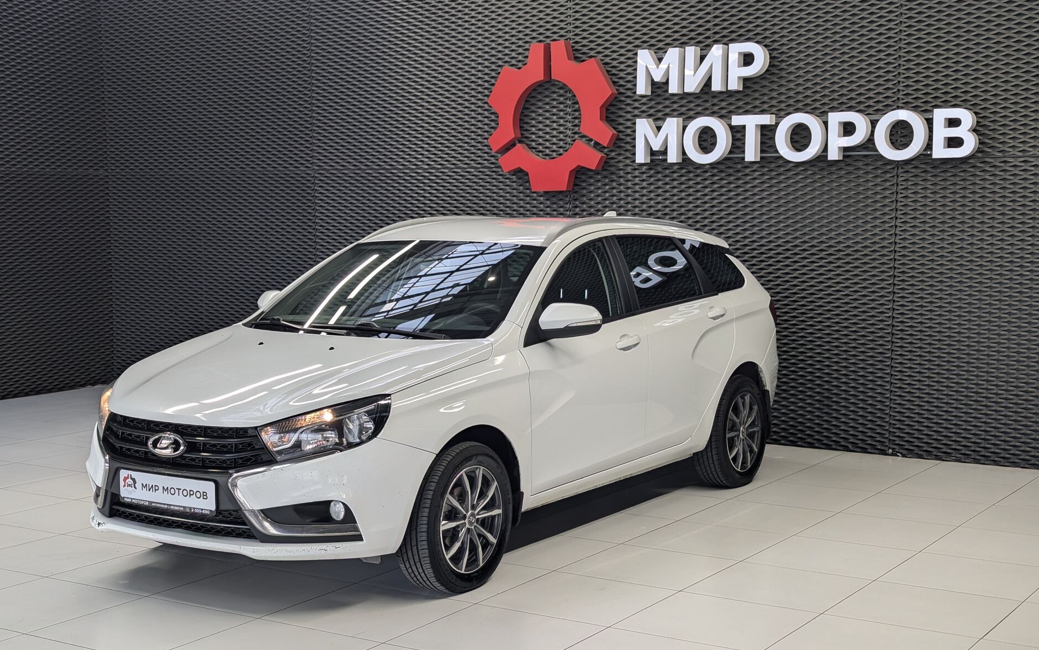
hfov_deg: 38.9
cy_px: 369
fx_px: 1473
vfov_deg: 24.9
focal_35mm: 52
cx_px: 522
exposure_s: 1/180
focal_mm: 6.81
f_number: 1.85
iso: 42
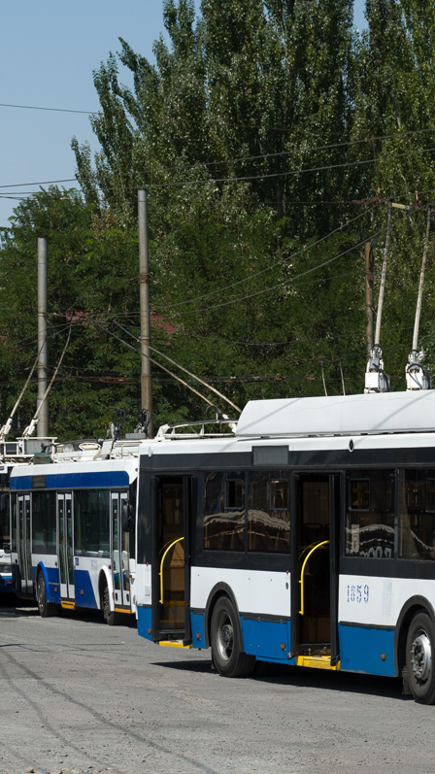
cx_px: 469
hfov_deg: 8.5
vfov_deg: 15.1
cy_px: 387
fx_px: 2913
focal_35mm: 142
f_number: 9
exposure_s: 1/1000
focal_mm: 60
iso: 200
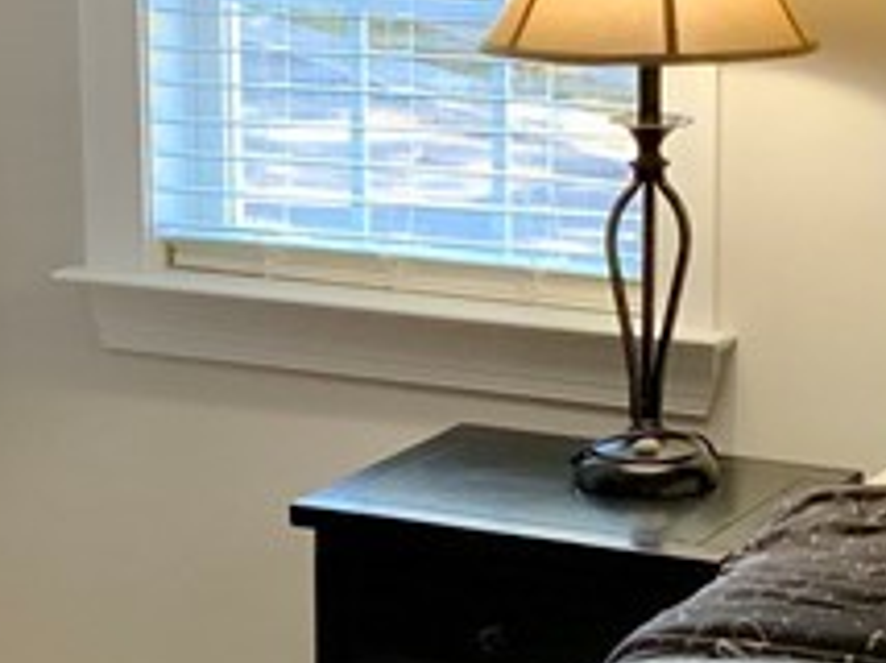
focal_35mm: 139
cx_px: 464
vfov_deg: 10.6
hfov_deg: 14.2
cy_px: 356
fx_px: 3554
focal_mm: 3
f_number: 1.8
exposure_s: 1/60
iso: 100
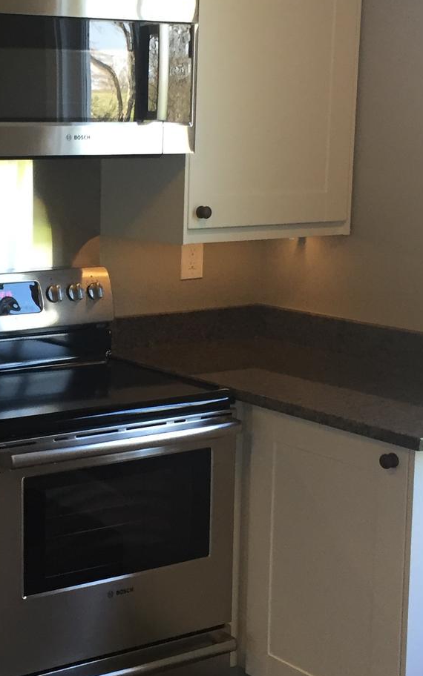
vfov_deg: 29.8
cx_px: 16
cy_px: 324
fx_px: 1273
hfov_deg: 18.5
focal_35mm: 69
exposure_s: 1/30
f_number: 2.2
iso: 40
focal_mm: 4.15
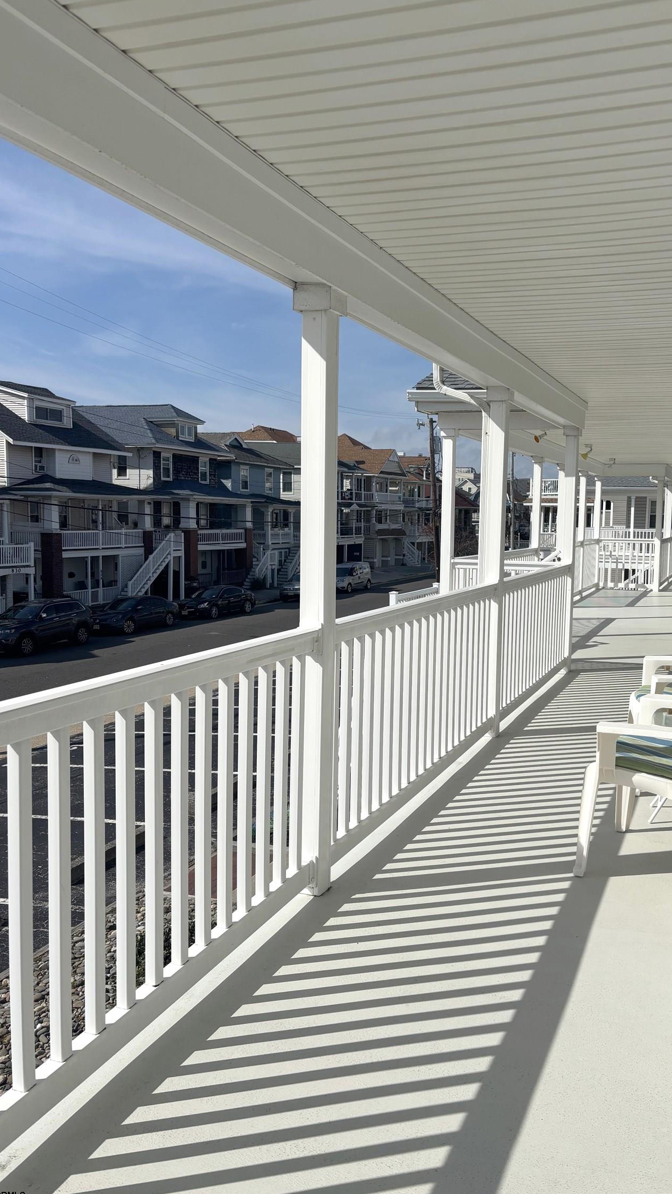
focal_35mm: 29
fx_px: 918
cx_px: 438
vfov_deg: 66.1
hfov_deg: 39.8
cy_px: 590
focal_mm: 5.96
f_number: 1.6
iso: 50
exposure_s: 1/9091
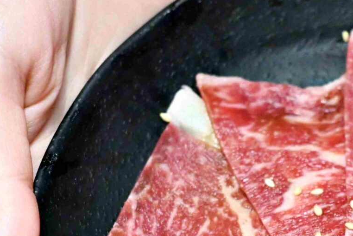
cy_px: 252
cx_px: 402
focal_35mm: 252
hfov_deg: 8.1
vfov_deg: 5.4
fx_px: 2471
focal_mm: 50
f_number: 3.2
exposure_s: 1/160
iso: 2800
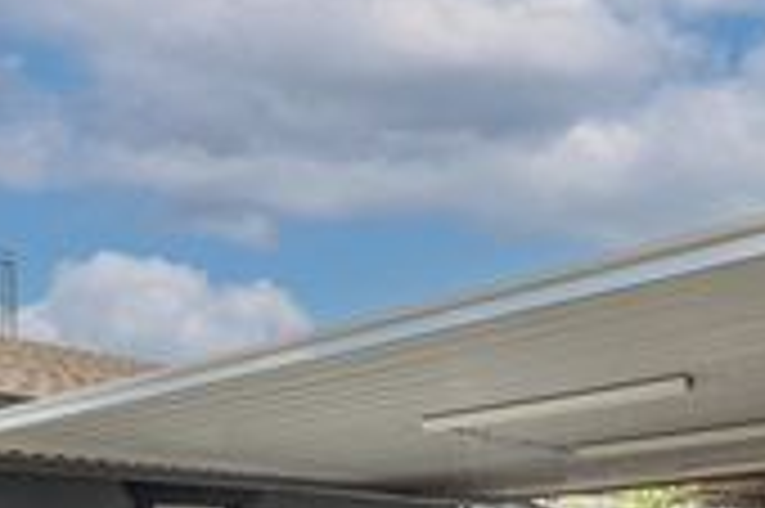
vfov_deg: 26.5
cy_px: 551
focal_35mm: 47
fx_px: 998
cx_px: 252
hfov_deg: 41.4
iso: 100
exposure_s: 1/60
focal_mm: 16
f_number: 8
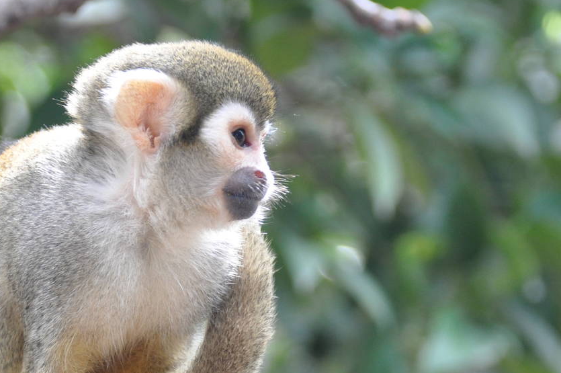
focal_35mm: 345
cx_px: 153
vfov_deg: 4.0
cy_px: 234
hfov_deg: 6.0
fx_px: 5371
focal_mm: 120
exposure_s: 1/160
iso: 800
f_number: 6.3
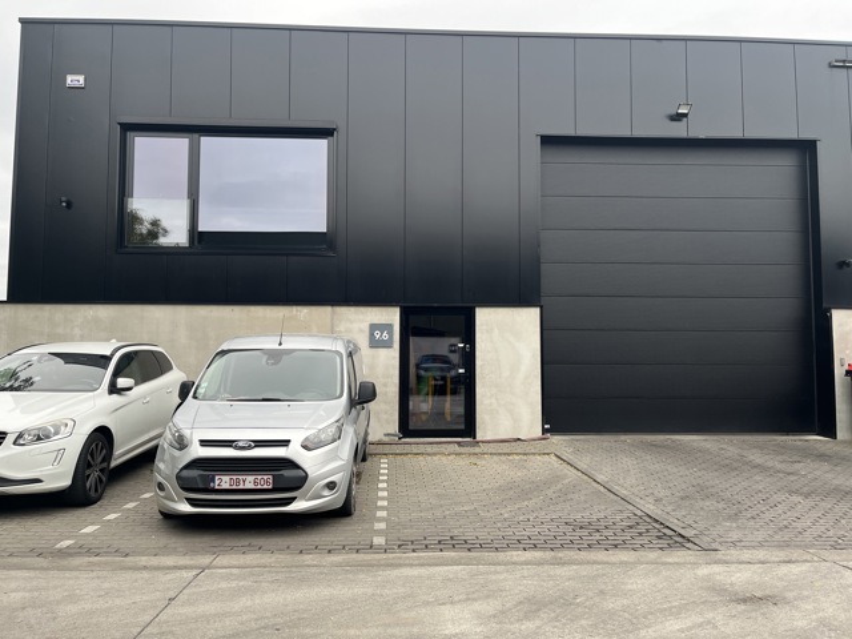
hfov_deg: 67.3
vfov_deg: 53.1
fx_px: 640
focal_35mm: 26
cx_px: 426
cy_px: 320
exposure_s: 1/461
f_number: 1.6
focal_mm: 5.1
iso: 50
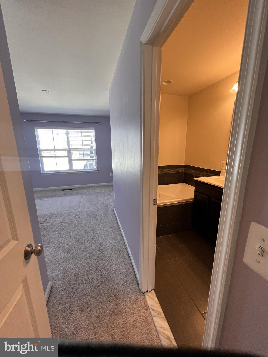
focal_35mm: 13
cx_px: 134
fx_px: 134
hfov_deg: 89.9
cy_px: 178
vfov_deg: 106.2
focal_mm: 1.57
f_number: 1.8
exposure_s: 1/120
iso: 125
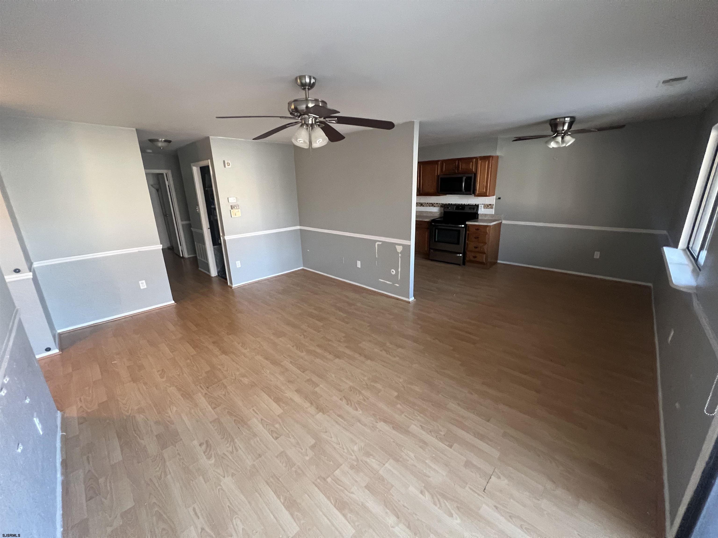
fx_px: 270
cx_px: 359
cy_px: 269
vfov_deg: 89.9
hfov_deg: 106.2
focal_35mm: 13
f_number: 1.8
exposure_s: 1/60
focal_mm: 1.57
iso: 500
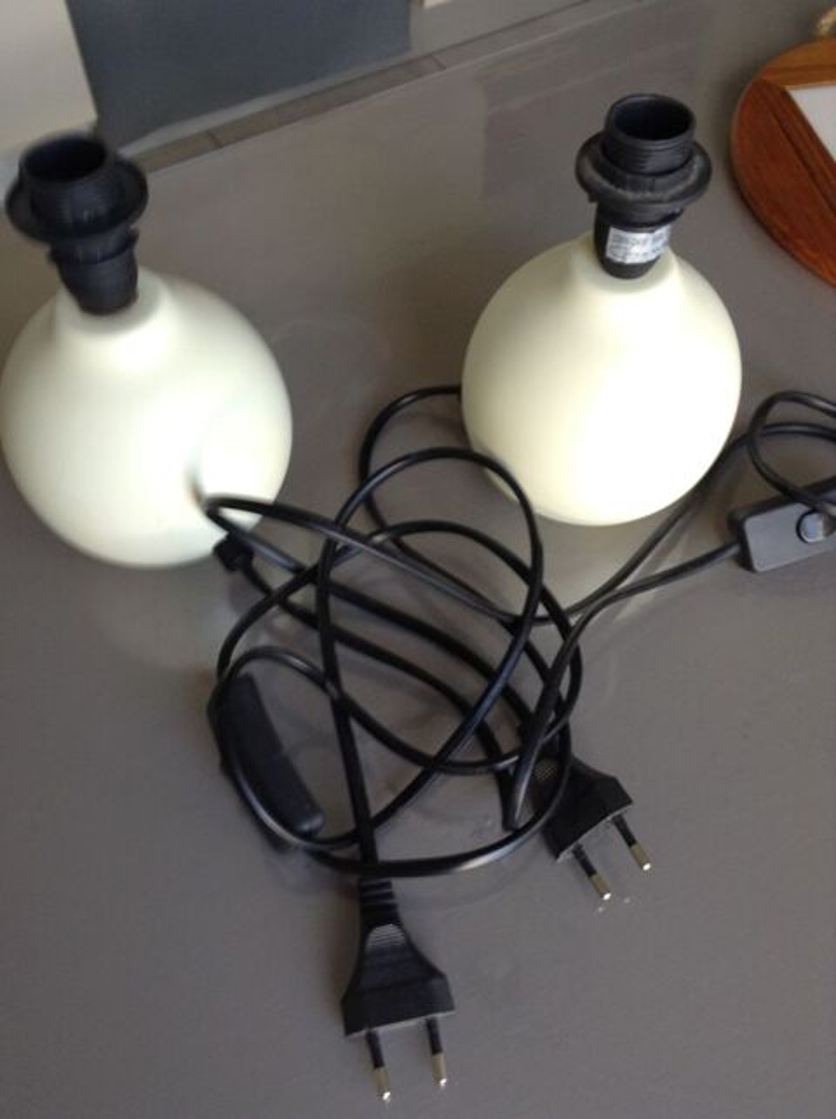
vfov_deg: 55.4
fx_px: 1066
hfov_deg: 42.8
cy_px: 560
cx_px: 418
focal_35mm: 33
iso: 32
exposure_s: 1/24
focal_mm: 3.3
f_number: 2.4
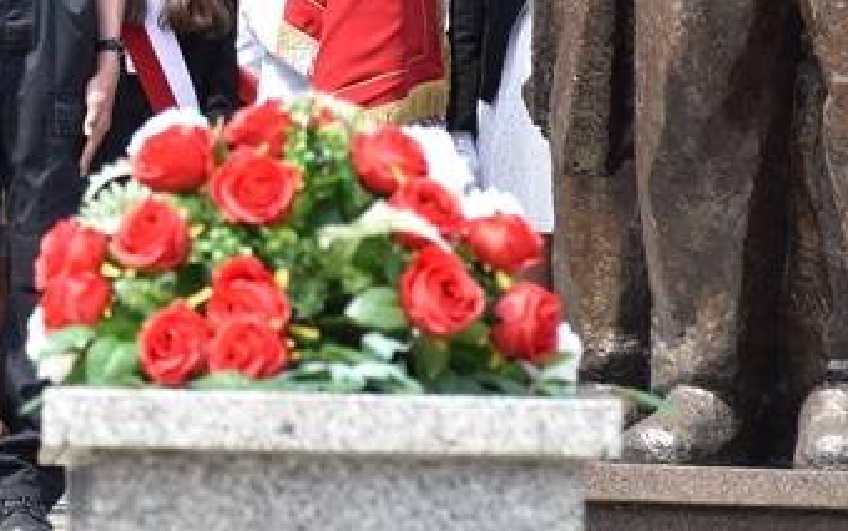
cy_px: -111
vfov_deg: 2.8
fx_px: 10904
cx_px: -217
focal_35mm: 471
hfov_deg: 4.4
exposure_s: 1/320
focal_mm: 105
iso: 200
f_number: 7.1
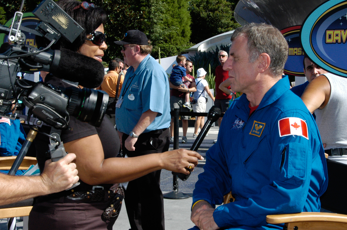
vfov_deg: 18.6
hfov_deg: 27.7
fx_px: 703
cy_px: 106
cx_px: 194
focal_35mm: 73
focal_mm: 36
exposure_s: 1/180
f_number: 14
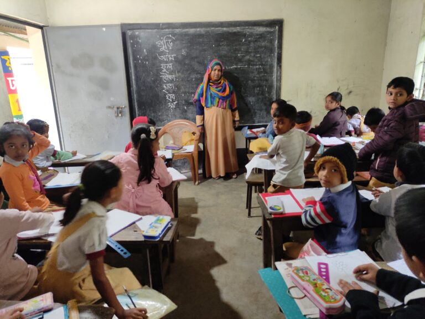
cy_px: 160
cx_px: 212
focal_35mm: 25
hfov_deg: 69.4
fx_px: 307
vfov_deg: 54.9
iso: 1291
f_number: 1.89
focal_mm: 5.43
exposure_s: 1/20
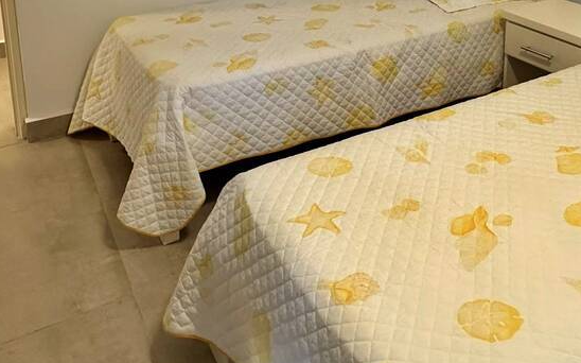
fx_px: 617
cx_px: 380
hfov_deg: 49.7
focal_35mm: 39
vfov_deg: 29.4
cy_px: -39
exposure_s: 1/60
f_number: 2.2
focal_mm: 2.22
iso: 200
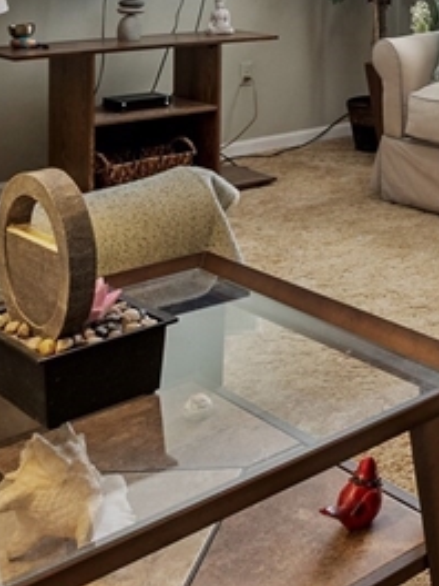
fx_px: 947
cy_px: -63
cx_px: 610
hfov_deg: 22.6
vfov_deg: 30.6
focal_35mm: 56
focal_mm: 10
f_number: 7.1
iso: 400
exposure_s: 1/1.67
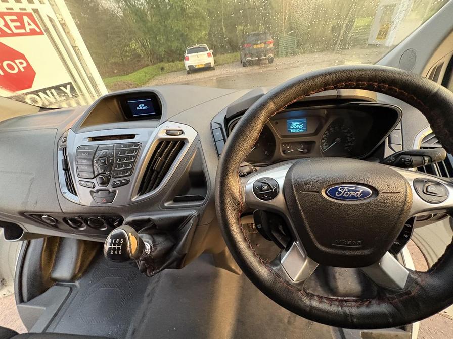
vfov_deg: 85.7
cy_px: 170
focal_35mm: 14
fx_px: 183
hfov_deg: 102.1
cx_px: 226
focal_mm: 2.22
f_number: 2.2
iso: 800
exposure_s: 1/55
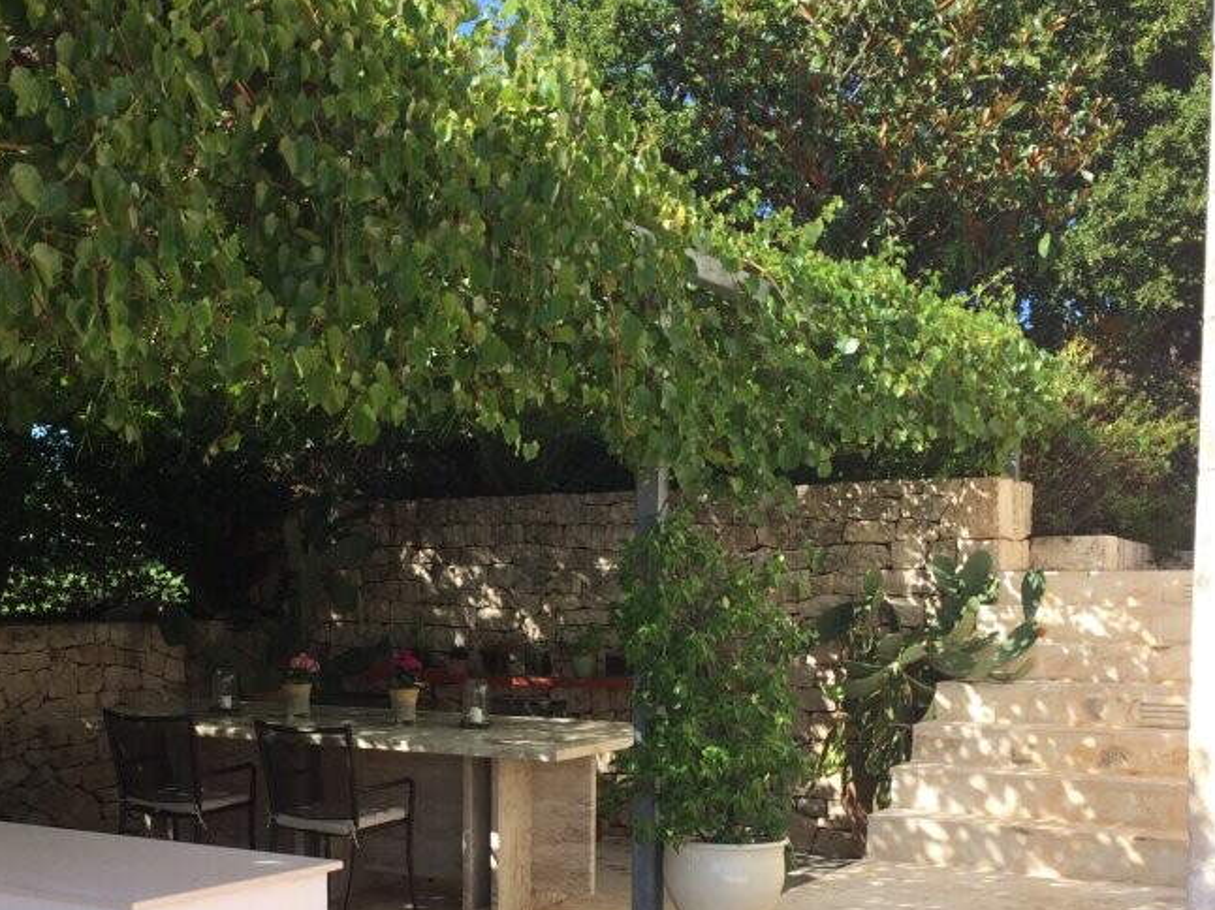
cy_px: 707
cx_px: 474
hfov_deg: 41.0
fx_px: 1614
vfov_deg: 30.8
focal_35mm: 46
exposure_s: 1/820
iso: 32
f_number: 2.2
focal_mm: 4.15
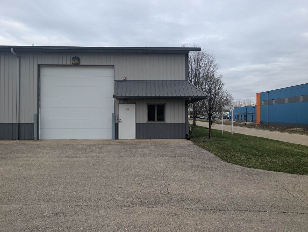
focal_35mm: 24
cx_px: 154
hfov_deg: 71.5
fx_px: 214
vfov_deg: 56.9
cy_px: 116
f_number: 1.68
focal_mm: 6.9
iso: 18
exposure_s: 1/276
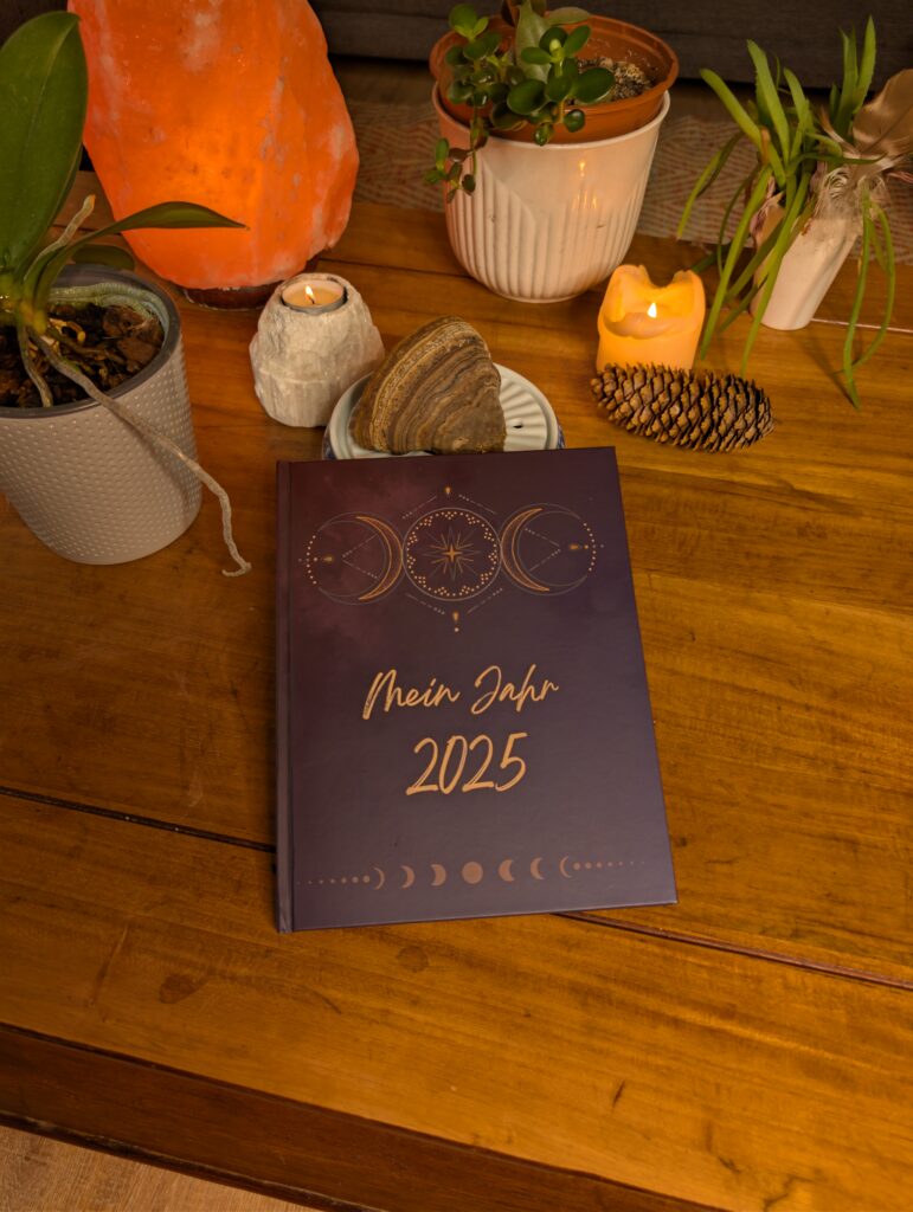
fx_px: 842
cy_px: 606
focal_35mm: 24
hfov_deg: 56.9
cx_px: 456
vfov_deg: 71.5
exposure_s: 1/21.9
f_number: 1.68
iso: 18
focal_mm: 6.9
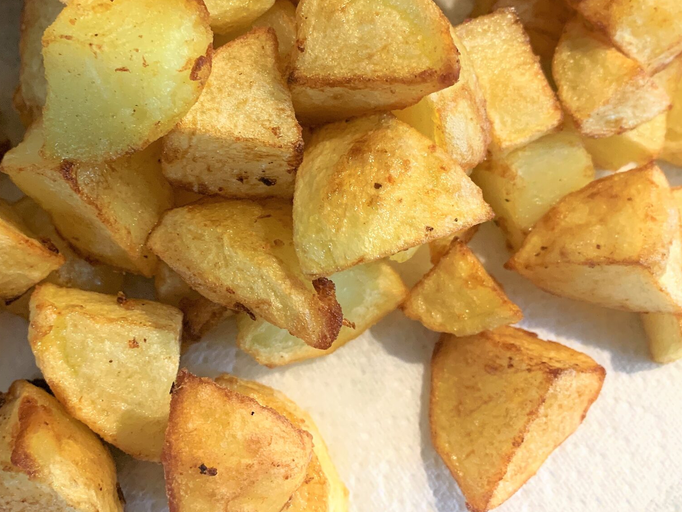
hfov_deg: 42.3
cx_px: 225
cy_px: 118
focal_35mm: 44
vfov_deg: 32.2
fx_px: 867
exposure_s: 1/50
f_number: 1.8
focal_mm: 4.25
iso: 320
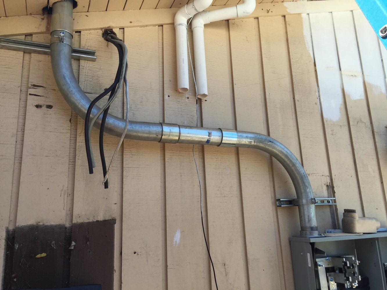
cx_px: 194
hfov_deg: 61.7
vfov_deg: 48.2
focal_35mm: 29
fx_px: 324
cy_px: 145
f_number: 2.2
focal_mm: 4.15
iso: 32
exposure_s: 1/482
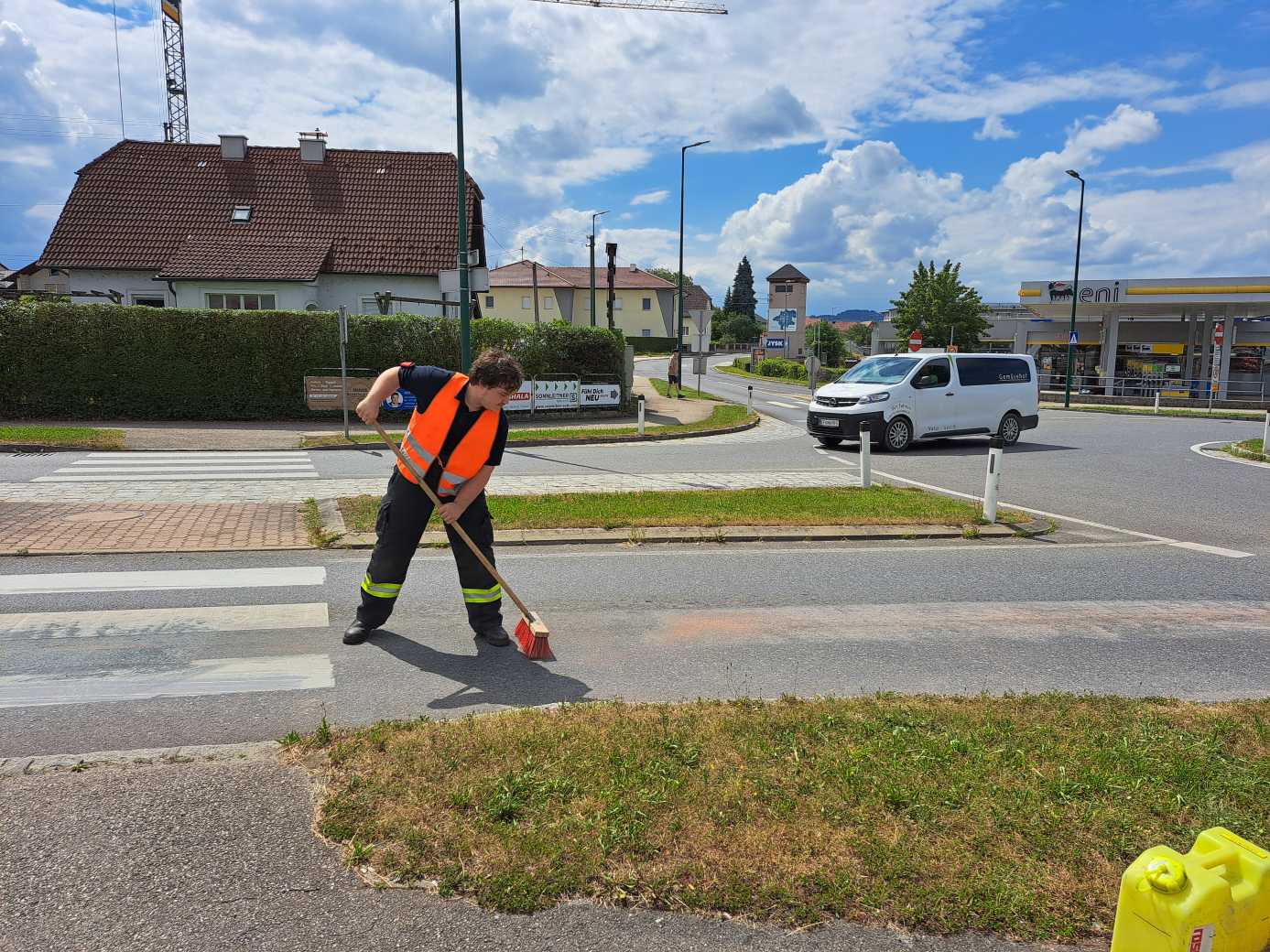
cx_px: 635
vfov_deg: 56.8
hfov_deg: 71.6
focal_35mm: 24
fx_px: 880
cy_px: 476
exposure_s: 1/3436
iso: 50
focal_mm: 5.23
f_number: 1.8
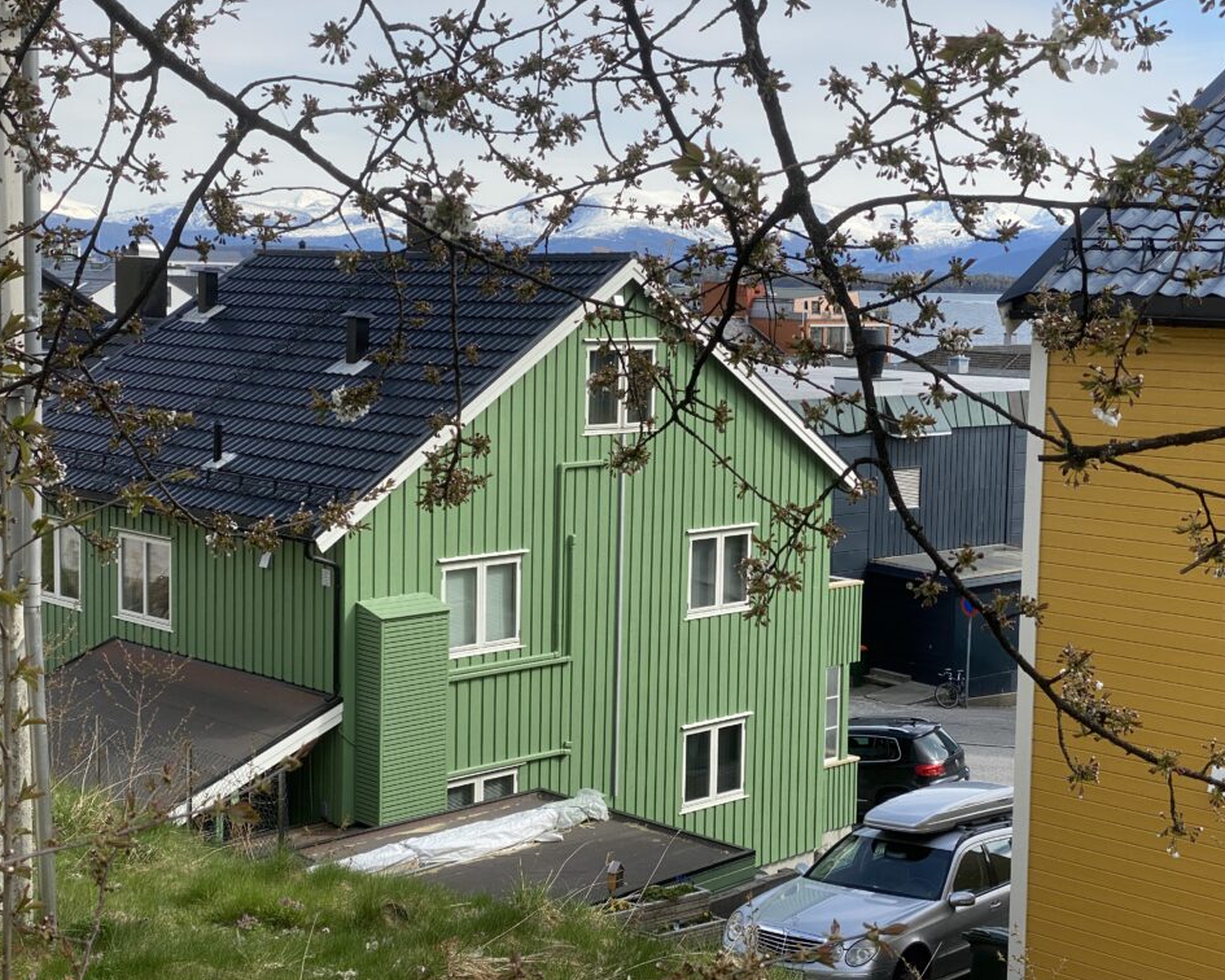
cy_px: 495
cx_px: 647
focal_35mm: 55
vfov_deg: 27.6
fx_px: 1994
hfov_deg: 34.1
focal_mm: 6
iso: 20
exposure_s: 1/1453
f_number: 2
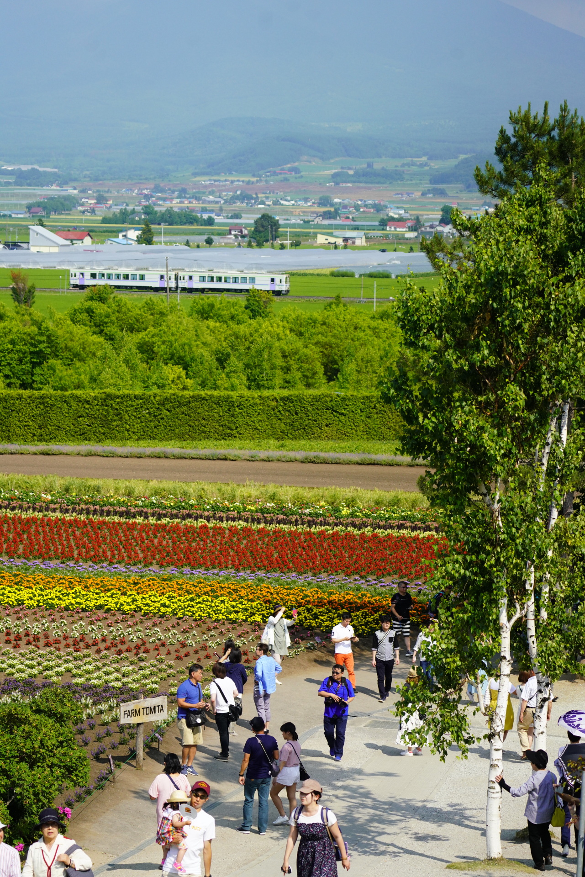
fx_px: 2558
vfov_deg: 19.5
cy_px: 438
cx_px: 292
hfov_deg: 13.0
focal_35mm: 105
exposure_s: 1/3200
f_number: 4.5
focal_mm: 105
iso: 1250
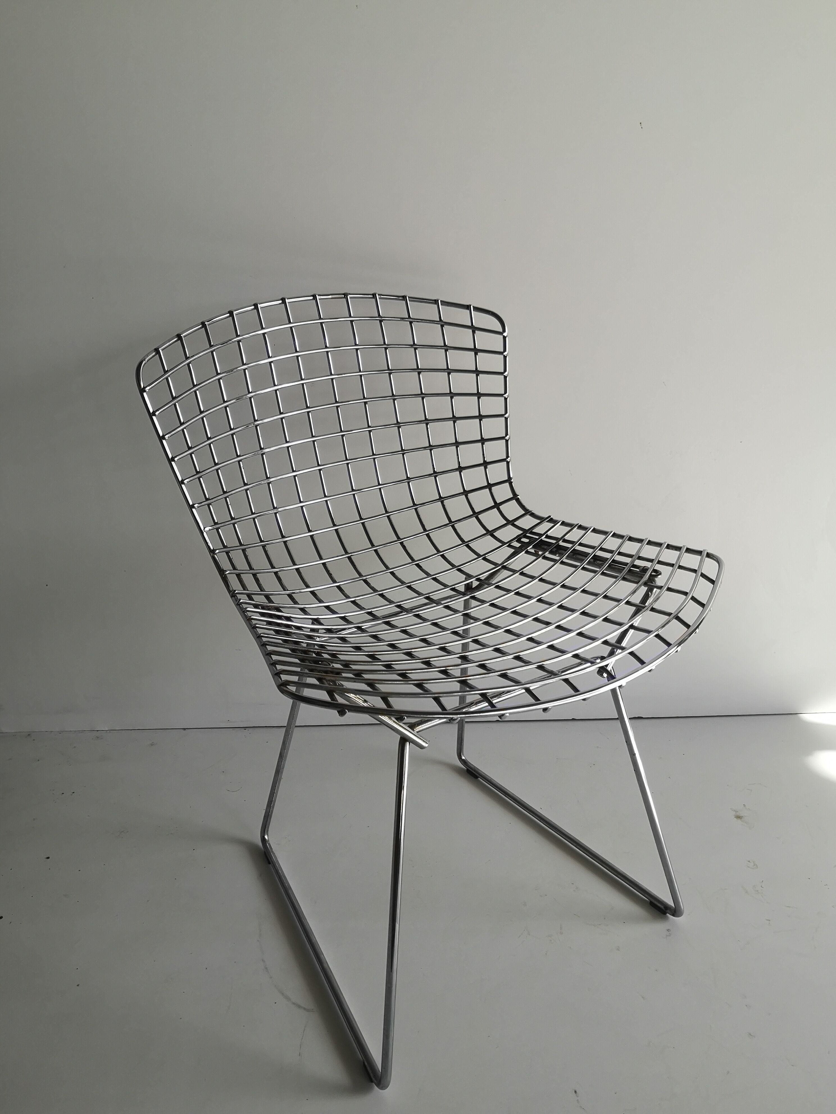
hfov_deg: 51.4
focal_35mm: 27
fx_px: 869
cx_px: 418
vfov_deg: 65.3
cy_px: 557
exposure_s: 1/504
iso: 50
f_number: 1.8
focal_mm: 3.95
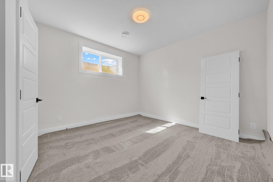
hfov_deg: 104.3
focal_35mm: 14
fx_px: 106
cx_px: 136
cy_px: 91
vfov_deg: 81.2
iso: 400
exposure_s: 1/160
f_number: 8
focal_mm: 14
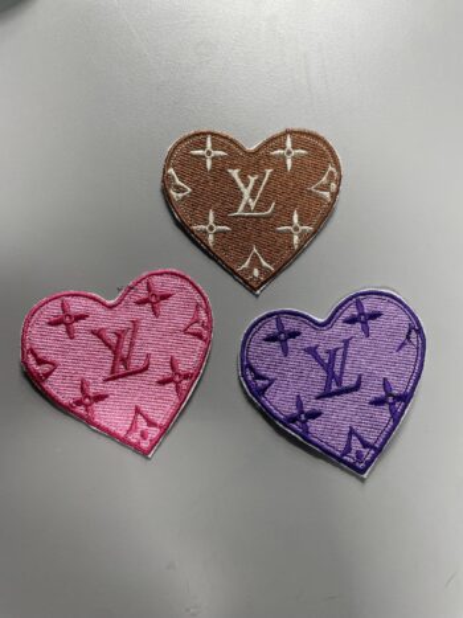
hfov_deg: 53.0
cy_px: 309
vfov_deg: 67.3
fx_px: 464
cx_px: 232
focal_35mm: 26
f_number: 1.6
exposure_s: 1/120
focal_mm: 4.2
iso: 125
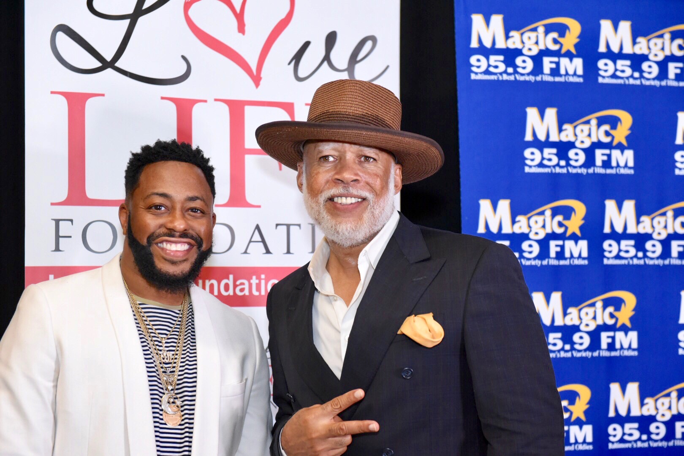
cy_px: 228
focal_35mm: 70
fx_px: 1330
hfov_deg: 28.8
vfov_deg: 19.5
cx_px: 342
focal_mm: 70
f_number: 3.5
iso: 3200
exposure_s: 1/160
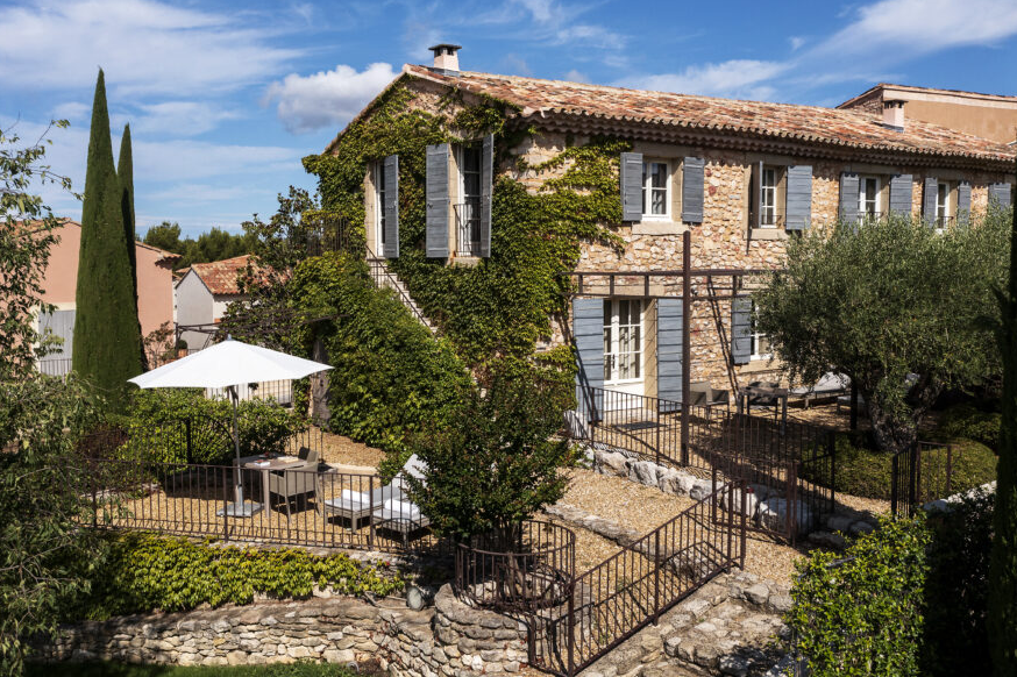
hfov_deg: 57.2
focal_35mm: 33
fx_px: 932
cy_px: 332
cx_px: 493
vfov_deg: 39.9
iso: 100
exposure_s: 1/1000
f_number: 5.6
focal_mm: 10.26
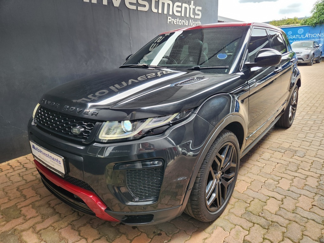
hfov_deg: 73.9
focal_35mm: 23
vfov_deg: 58.9
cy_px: 122
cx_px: 162
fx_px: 215
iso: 50
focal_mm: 5.4
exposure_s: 1/180
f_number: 1.8
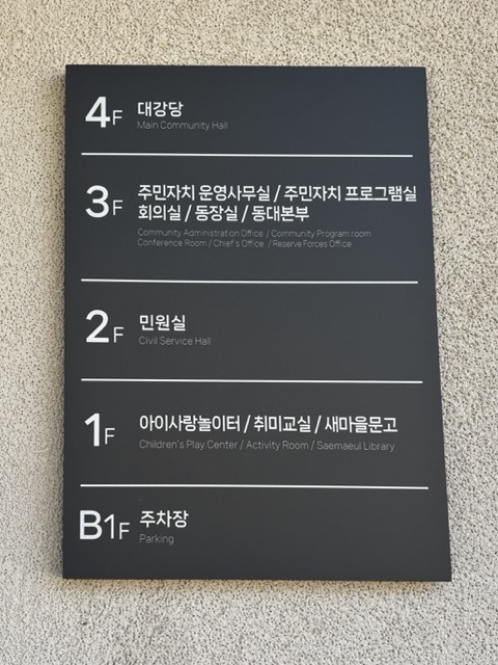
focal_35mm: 26
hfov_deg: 53.1
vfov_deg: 67.3
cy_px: 332
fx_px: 499
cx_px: 249
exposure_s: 1/471
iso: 50
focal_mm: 5.96
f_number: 1.6
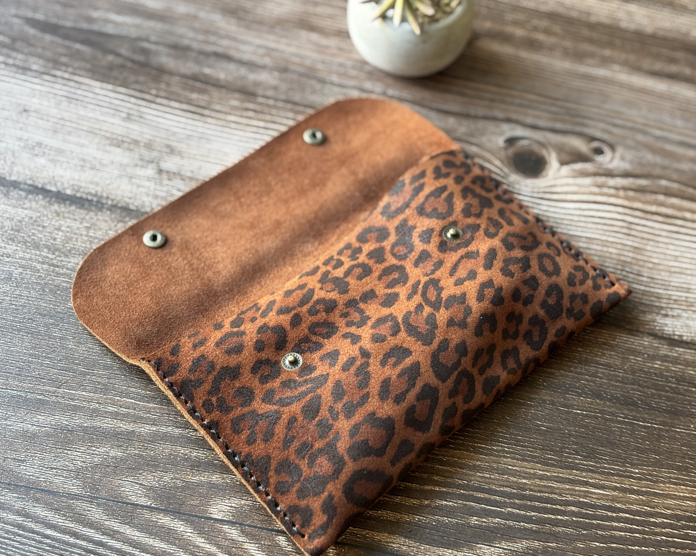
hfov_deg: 34.1
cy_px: 278
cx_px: 376
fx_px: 1133
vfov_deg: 27.6
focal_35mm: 55
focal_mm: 5.96
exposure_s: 1/60
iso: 125
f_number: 1.6
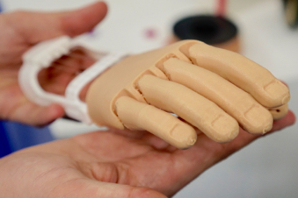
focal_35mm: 62
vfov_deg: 21.9
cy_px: 98
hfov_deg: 31.9
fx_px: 513
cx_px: 219
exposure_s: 1/60
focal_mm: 35
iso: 800
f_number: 4
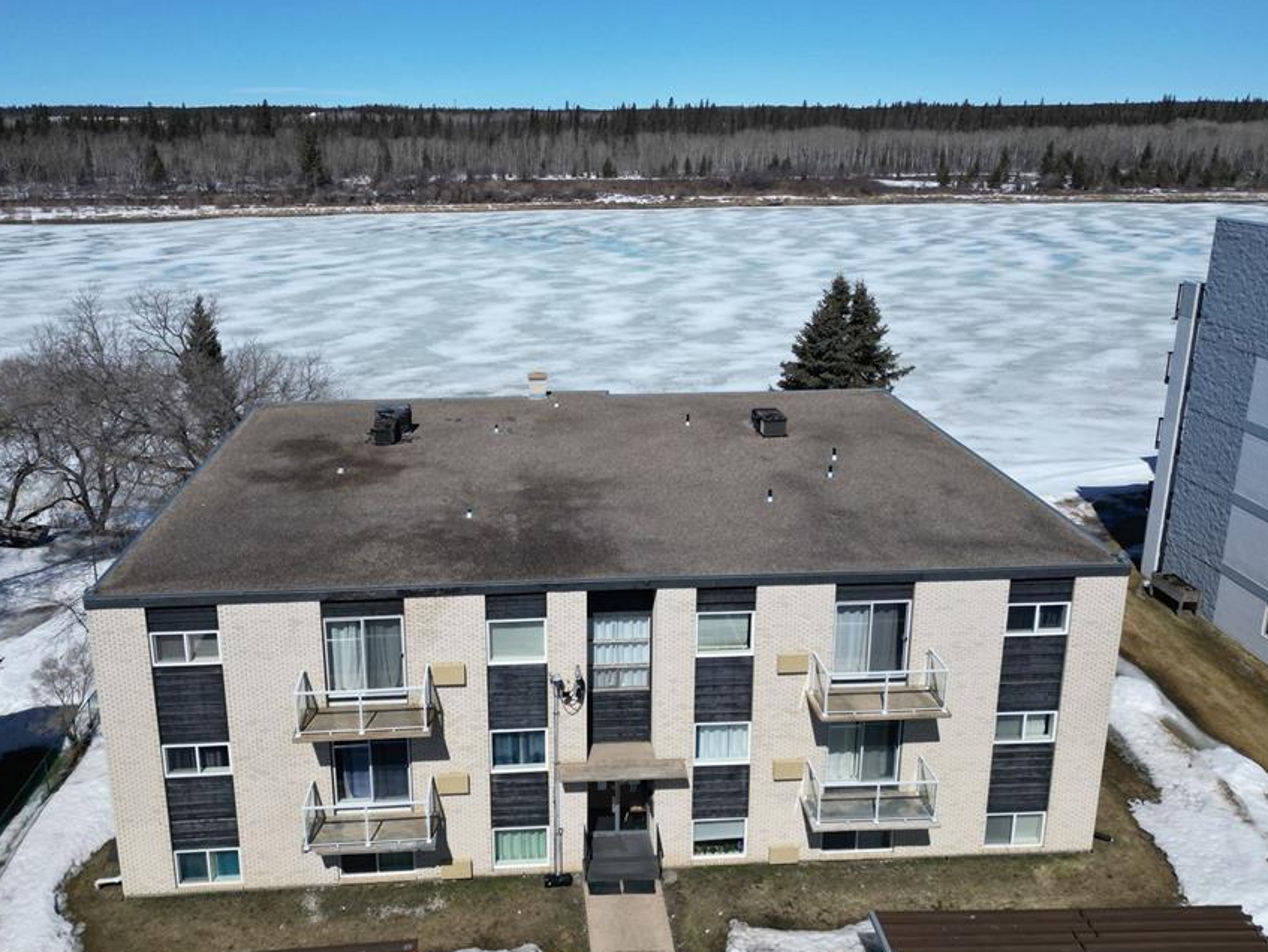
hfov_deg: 61.5
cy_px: 422
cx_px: 581
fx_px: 1063
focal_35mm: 29
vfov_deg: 48.2
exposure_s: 1/6400
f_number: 1.7
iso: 100
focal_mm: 6.72
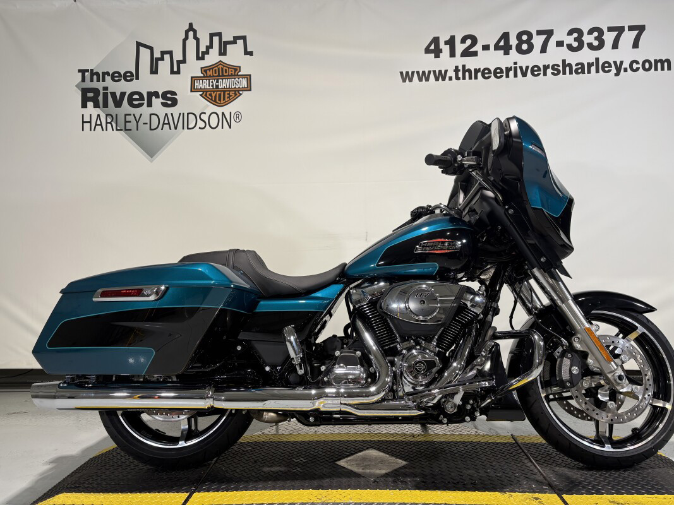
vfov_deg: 53.1
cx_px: 337
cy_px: 252
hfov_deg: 67.3
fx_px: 506
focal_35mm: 26
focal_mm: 5.96
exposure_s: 1/120
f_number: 1.6
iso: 40
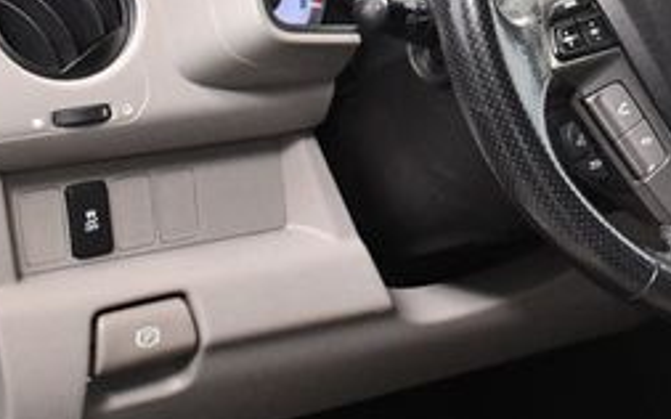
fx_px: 1700
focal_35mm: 93
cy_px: 72
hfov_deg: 21.3
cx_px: 724
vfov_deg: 14.0
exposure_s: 1/80
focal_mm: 18
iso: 3200
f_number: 3.5
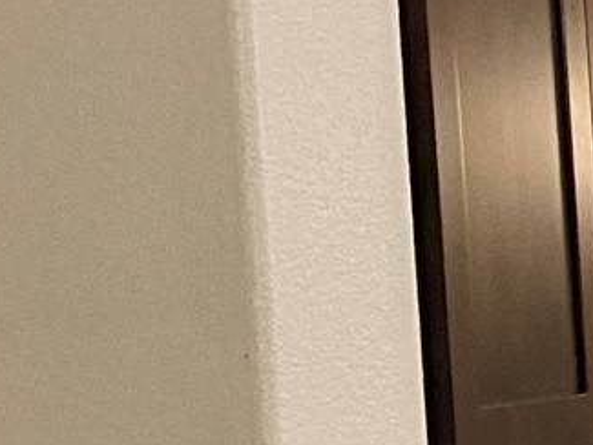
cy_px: 538
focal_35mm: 164
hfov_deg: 9.5
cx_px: 1757
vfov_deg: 8.9
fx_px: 2810
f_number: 1.8
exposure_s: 1/60
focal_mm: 4.25
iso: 320
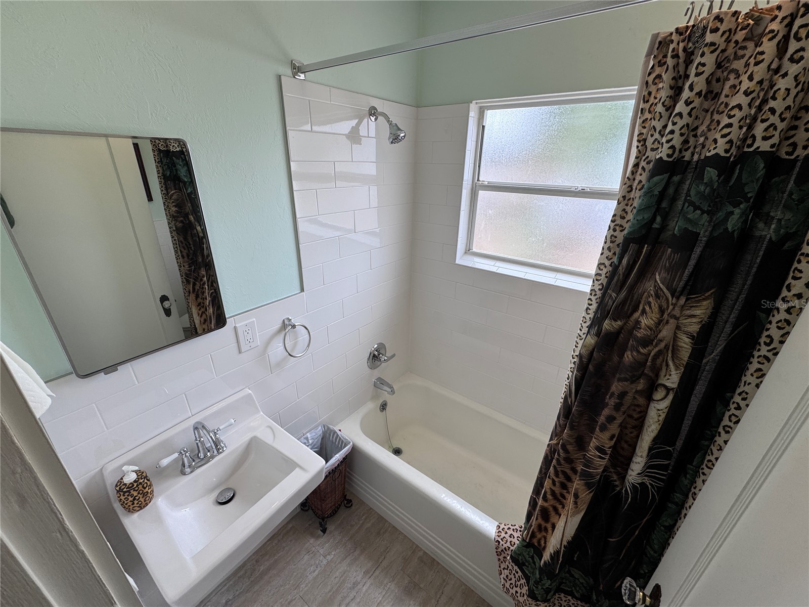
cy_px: 304
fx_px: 327
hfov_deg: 102.1
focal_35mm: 14
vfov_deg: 85.7
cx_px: 404
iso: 40
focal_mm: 2.22
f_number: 2.2
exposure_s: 1/288
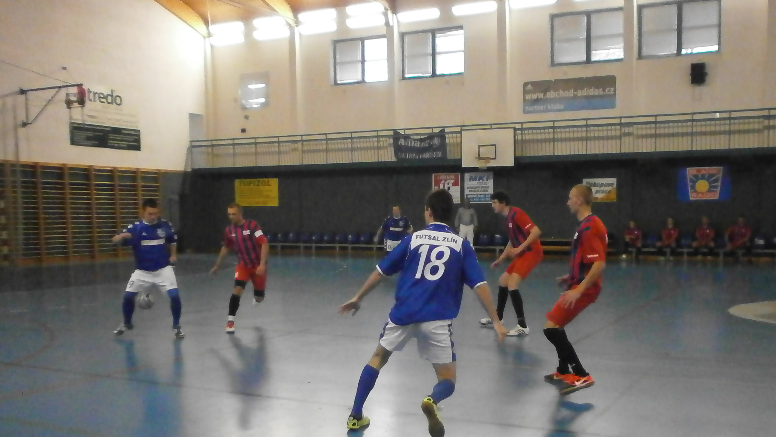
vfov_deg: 29.9
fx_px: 802
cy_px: 329
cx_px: 445
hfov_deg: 51.4
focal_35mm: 39
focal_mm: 4.8
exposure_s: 1/500
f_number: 2.9
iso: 1250
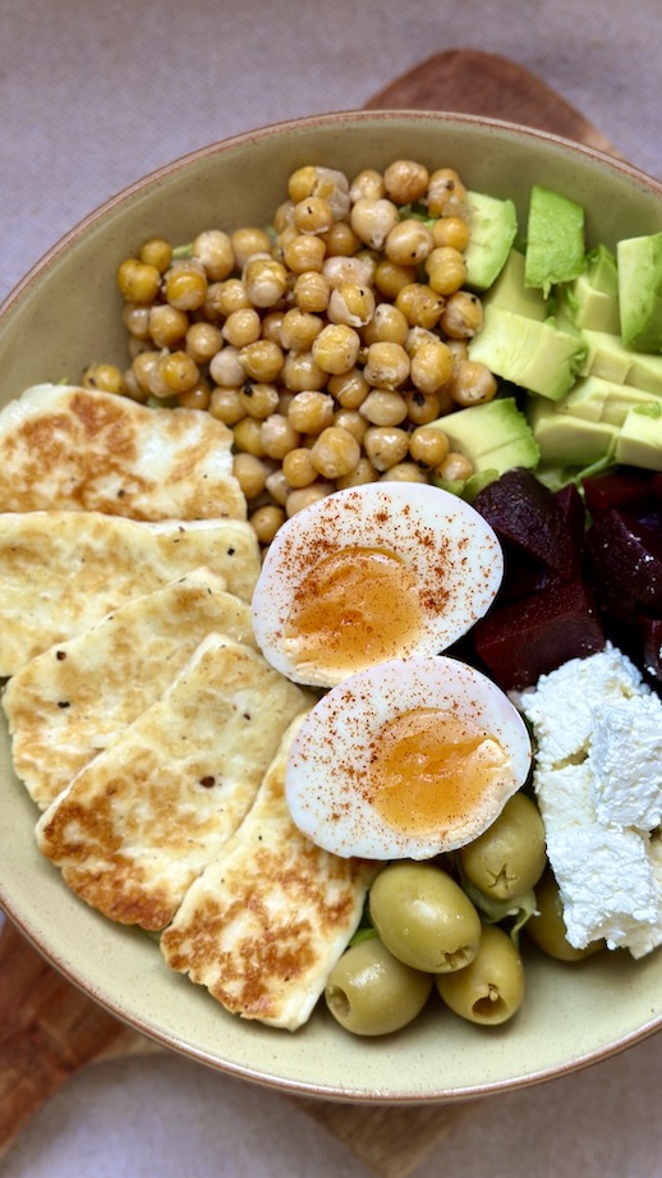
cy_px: 593
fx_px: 1654
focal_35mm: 53
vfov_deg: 39.2
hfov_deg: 22.6
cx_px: 390
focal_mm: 6.86
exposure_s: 1/121
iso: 80
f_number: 1.78
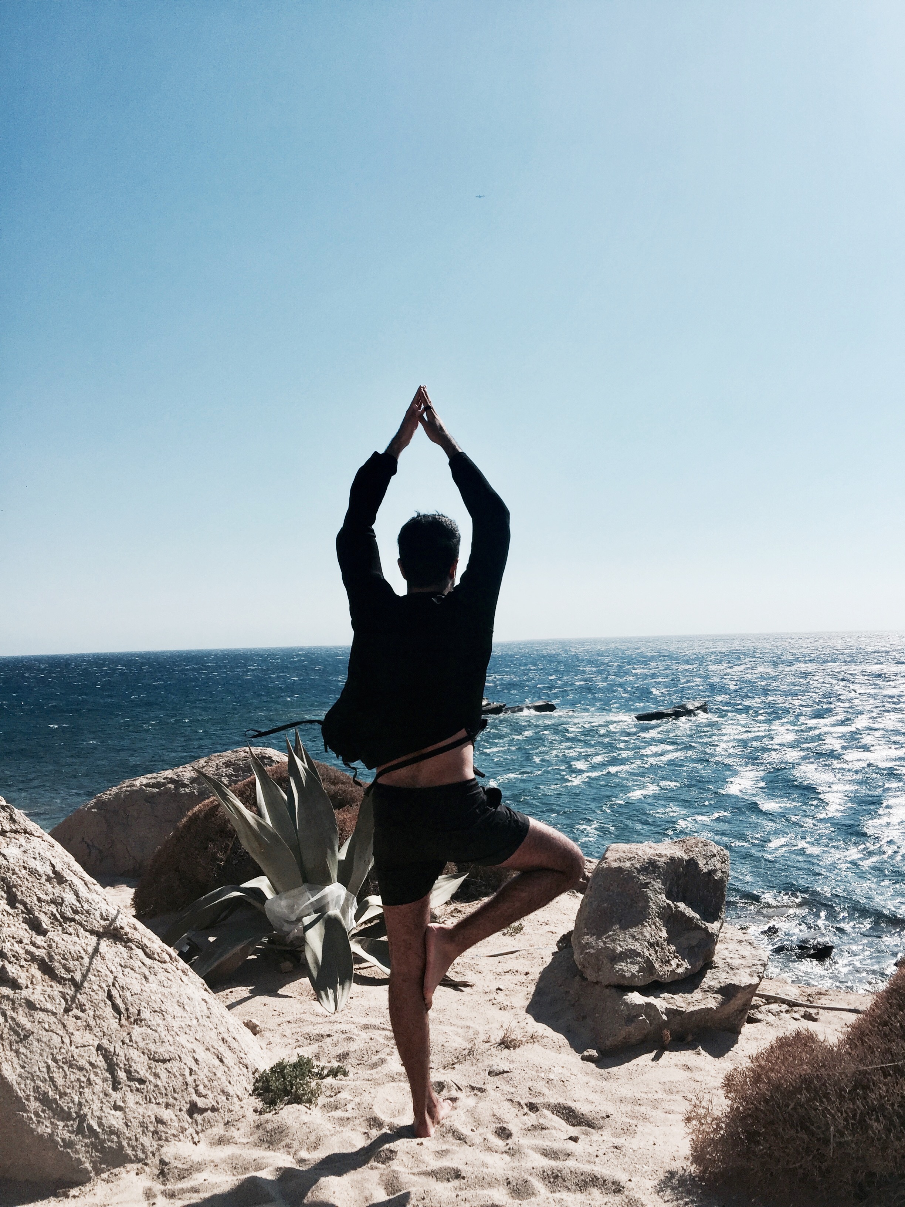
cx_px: 452
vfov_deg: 61.7
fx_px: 1011
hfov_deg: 48.2
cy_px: 604
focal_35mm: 29
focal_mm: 4.15
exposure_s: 1/4950
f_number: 2.2
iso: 32
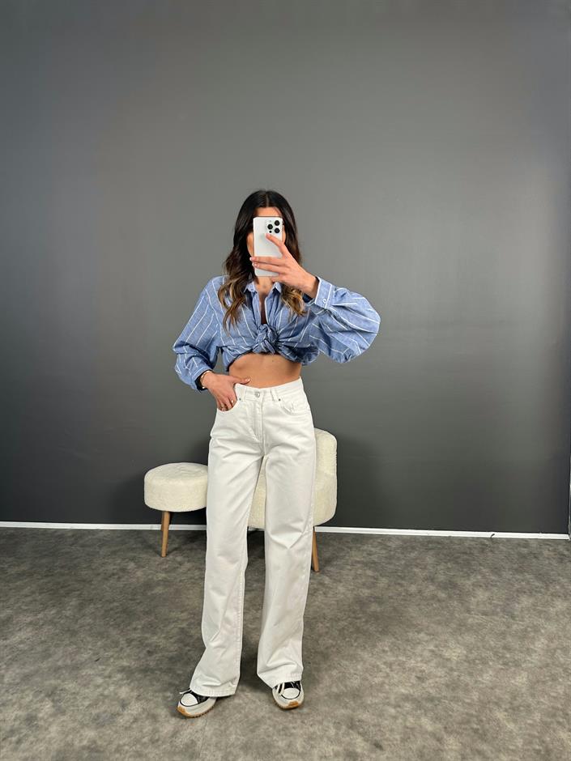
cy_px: 380
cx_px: 286
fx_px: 528
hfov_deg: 56.8
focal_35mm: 24
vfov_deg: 71.6
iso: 125
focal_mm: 6.86
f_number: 1.78
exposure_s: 1/121
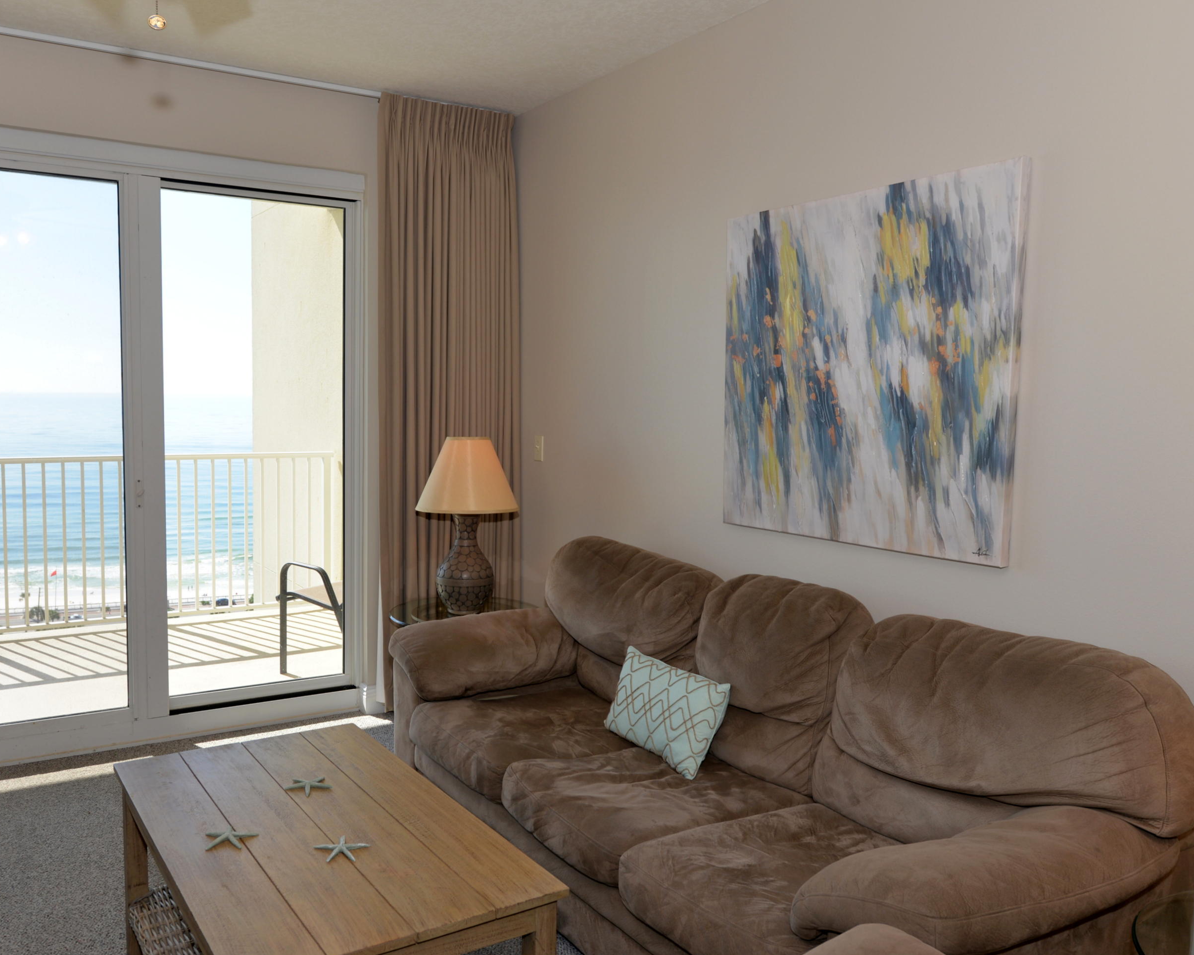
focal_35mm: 28
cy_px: 491
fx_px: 990
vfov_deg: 51.5
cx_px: 490
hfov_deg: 61.8
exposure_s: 1/125
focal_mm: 24
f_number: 5.6
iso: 140
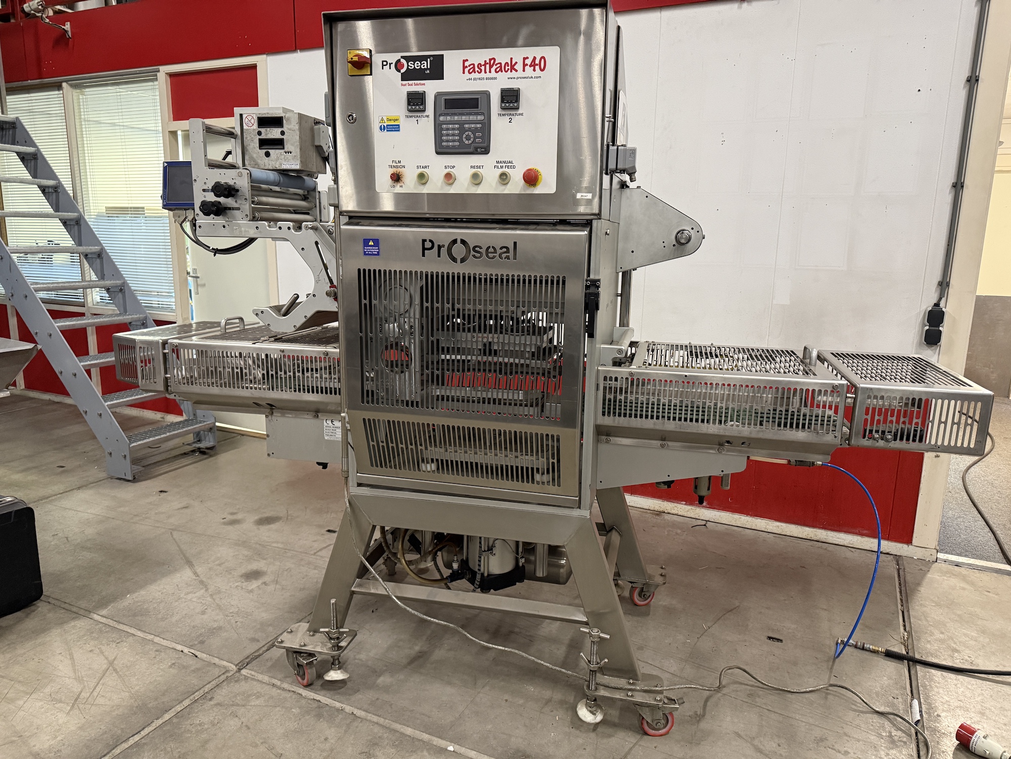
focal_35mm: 24
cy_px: 380
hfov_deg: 71.6
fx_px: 701
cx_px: 506
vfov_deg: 56.8
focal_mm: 6.76
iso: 500
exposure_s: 1/50
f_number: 1.78
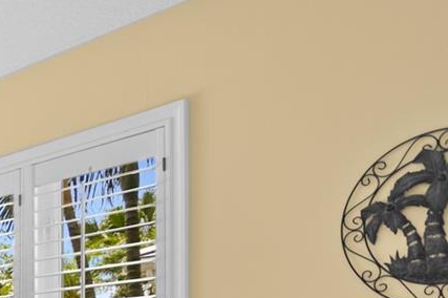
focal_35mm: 60
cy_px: 426
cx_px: -281
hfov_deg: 23.7
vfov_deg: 20.0
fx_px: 746
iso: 100
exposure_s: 1/10
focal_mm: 11
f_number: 2.8
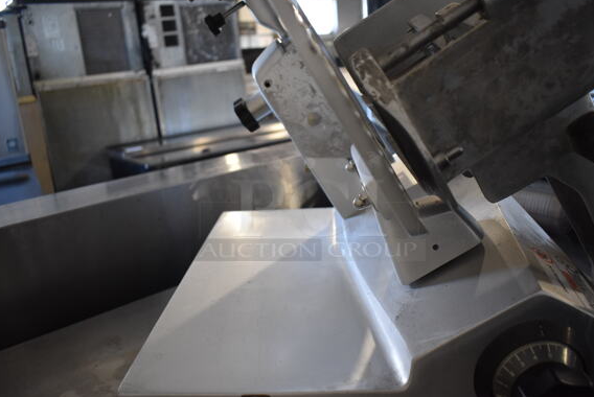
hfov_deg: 63.6
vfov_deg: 45.1
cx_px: 310
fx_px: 479
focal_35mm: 29
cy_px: 206
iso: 1250
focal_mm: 18
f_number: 3.5
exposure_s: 1/125
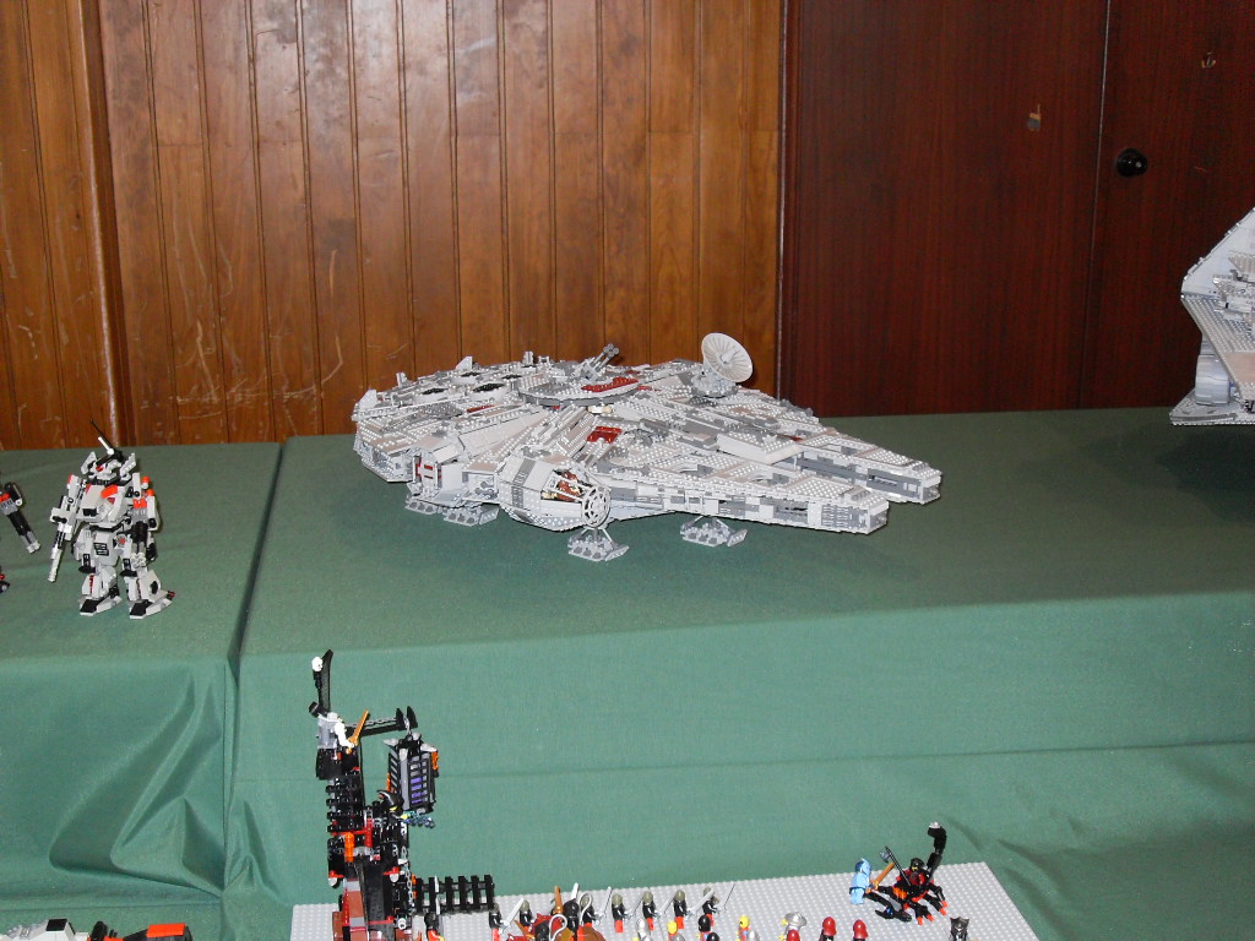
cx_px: 628
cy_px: 470
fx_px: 1523
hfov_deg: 44.8
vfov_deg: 34.3
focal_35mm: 42
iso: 200
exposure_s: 1/45
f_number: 3.1
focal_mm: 7.1
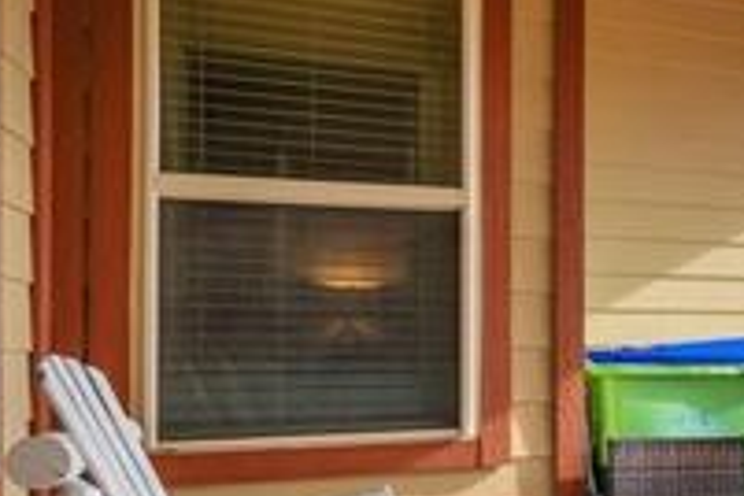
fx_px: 1054
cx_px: 948
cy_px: 355
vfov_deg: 26.2
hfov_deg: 31.0
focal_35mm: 51
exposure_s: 1/10
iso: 125
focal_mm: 16
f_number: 10
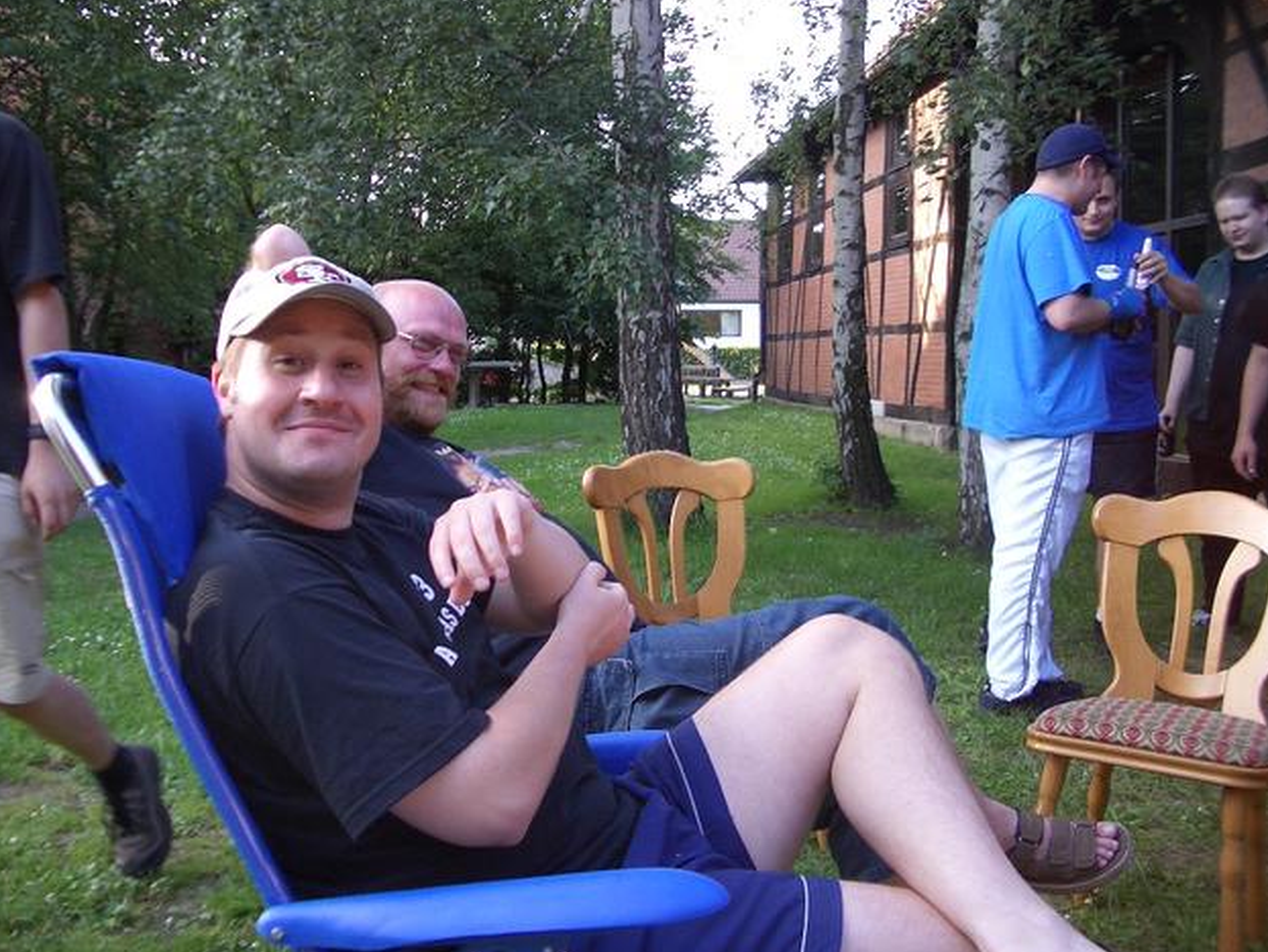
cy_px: 479
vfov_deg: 39.7
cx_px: 630
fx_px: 1319
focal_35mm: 36
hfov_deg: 51.3
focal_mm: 5.8
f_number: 2.6
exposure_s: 1/80
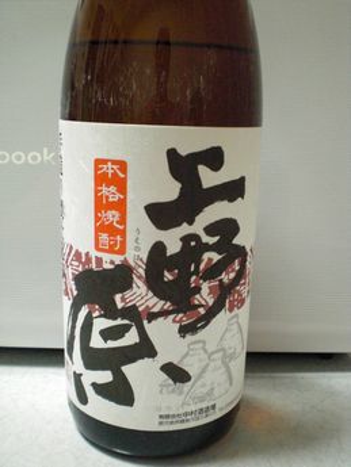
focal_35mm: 38
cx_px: 176
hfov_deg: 37.7
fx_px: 513
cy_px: 234
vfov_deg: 49.0
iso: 800
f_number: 3.1
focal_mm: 6.3
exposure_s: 1/30
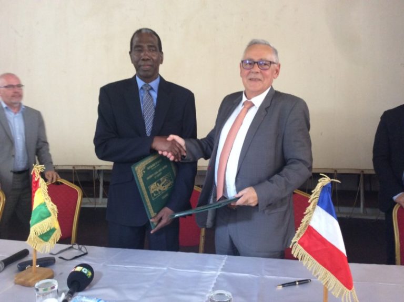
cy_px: 151
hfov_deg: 56.9
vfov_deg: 44.1
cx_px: 202
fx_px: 373
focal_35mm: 32
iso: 160
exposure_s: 1/25
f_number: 2.4
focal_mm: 3.3
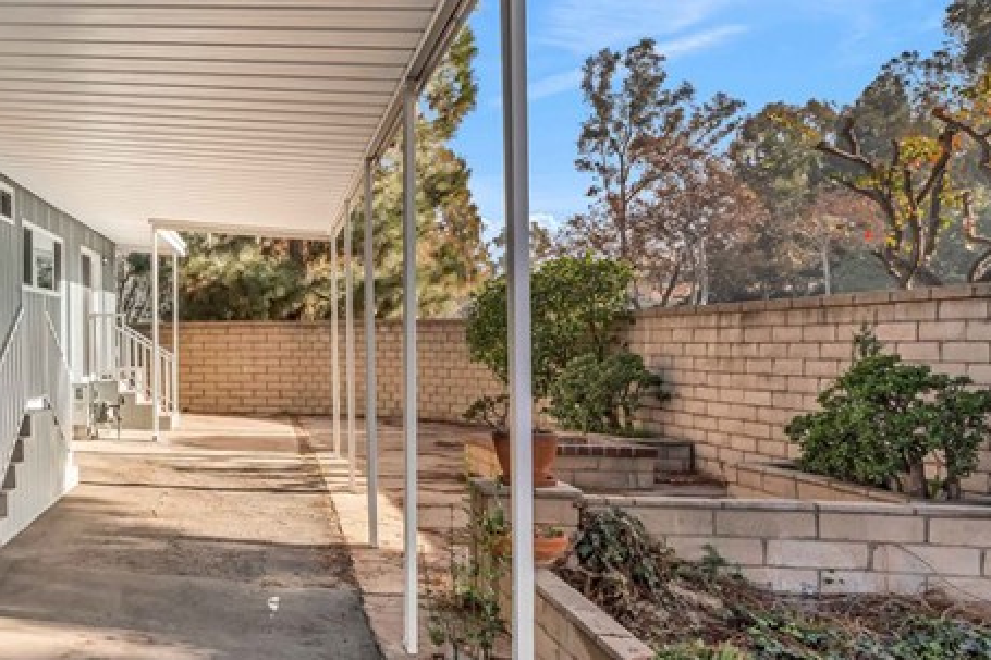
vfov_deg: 36.8
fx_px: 991
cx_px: -89
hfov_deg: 42.3
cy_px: 357
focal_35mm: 36
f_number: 8
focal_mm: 16
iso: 100
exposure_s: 1/30
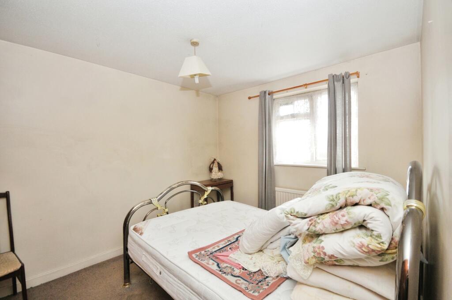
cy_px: 150
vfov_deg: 77.2
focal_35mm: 15
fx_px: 188
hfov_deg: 100.5
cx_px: 226
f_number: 6.3
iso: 500
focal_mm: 10
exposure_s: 1/125
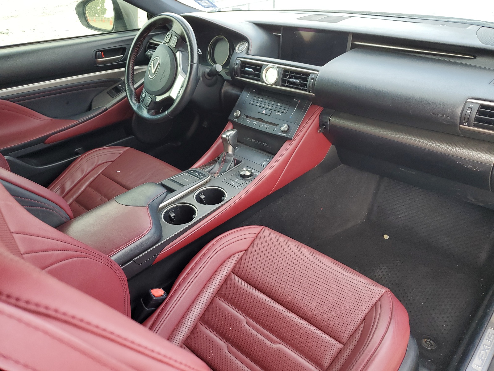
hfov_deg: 67.3
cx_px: 247
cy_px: 186
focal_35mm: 26
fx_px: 371
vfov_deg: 53.1
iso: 55
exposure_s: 1/120
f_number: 1.5
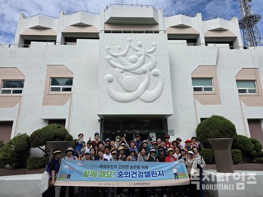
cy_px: 98
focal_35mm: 23
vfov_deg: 58.9
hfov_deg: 73.9
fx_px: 175
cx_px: 132
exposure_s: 1/5958
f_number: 1.7
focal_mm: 6.25
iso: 80
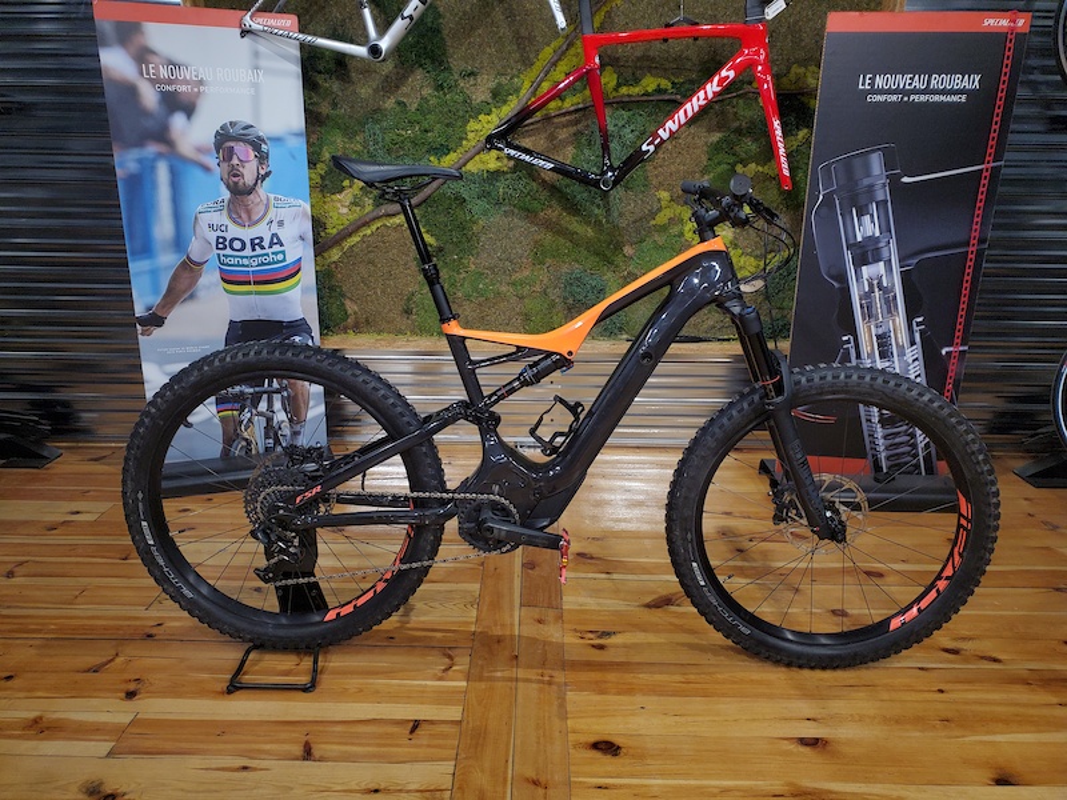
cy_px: 400
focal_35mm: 26
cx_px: 534
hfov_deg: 67.3
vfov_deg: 53.1
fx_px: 801
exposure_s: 1/120
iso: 160
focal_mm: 4.3
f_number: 2.4
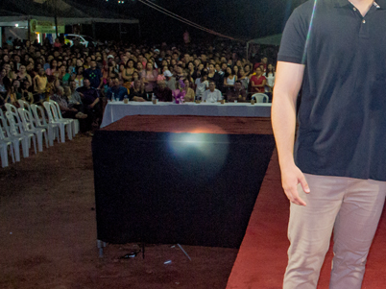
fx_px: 880
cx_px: 435
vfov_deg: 18.6
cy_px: 168
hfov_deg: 23.1
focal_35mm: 79
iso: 1600
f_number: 8
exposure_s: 1/60
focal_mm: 22
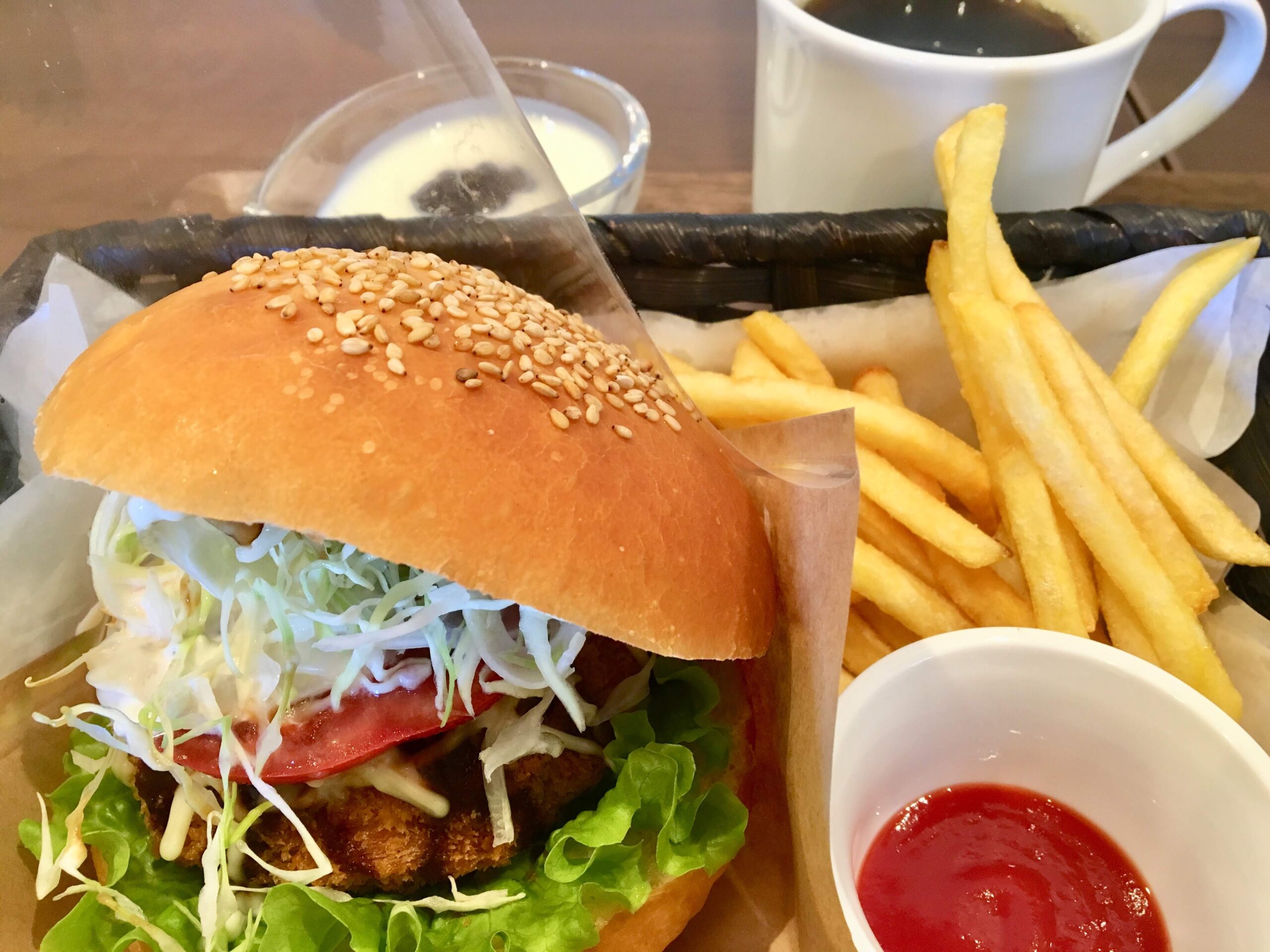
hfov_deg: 61.7
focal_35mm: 29
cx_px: 635
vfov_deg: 48.2
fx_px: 1064
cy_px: 476
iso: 100
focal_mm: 4.15
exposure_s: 1/30
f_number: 2.2
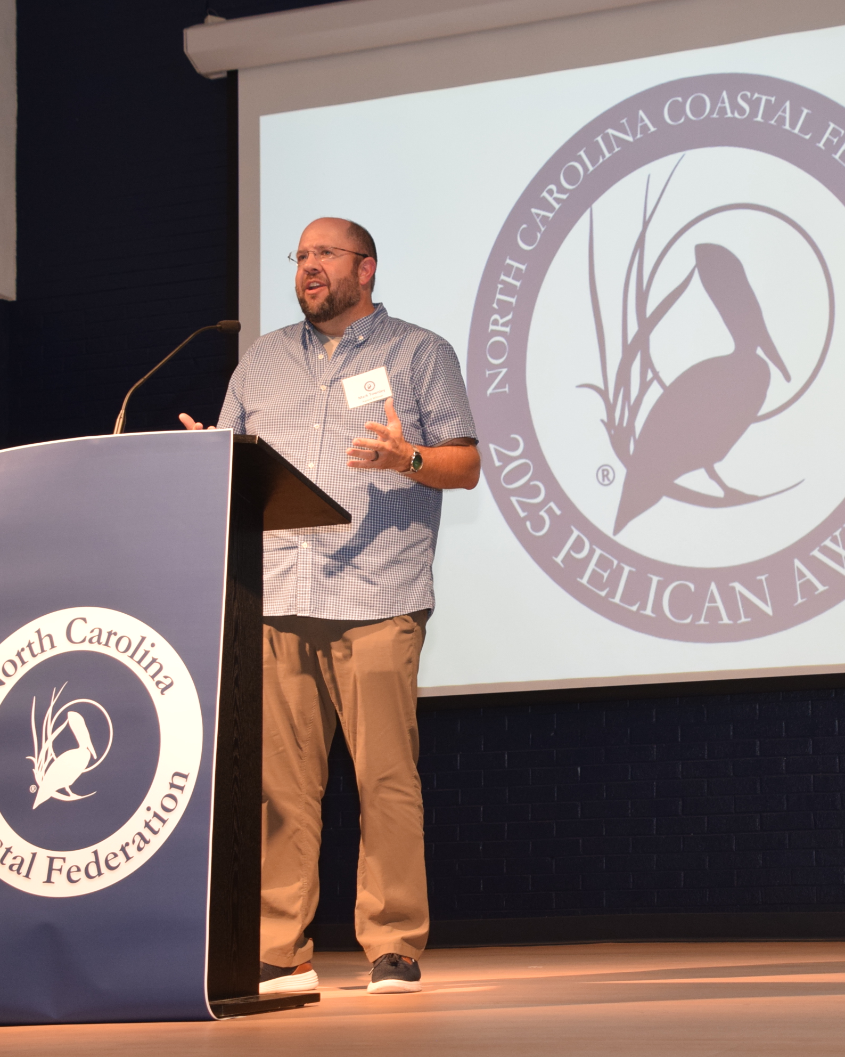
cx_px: 690
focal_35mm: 68
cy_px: 532
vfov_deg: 27.9
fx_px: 2126
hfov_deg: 22.2
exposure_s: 1/125
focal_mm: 32
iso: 800
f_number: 5.6
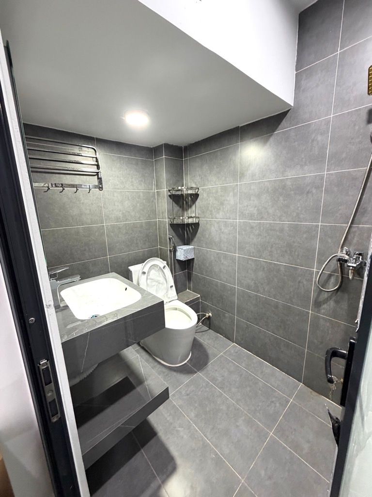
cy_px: 248
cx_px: 186
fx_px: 201
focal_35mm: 14
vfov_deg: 102.1
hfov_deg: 85.7
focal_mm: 2.22
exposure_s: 1/50
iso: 320
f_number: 2.2
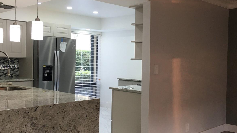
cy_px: 67
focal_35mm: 43
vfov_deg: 27.7
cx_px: 114
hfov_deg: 47.4
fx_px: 270
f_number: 2.2
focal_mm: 4.15
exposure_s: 1/30
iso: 32
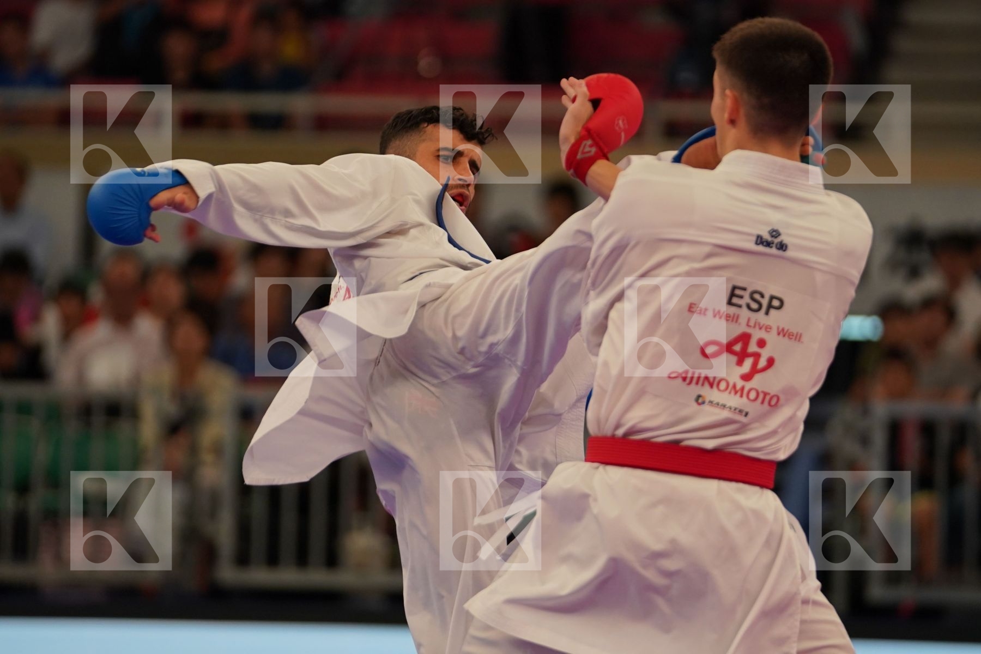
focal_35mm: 268
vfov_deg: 5.1
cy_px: 327
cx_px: 490
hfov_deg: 7.7
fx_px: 7302
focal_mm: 179
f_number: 2.8
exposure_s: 1/1000
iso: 1250
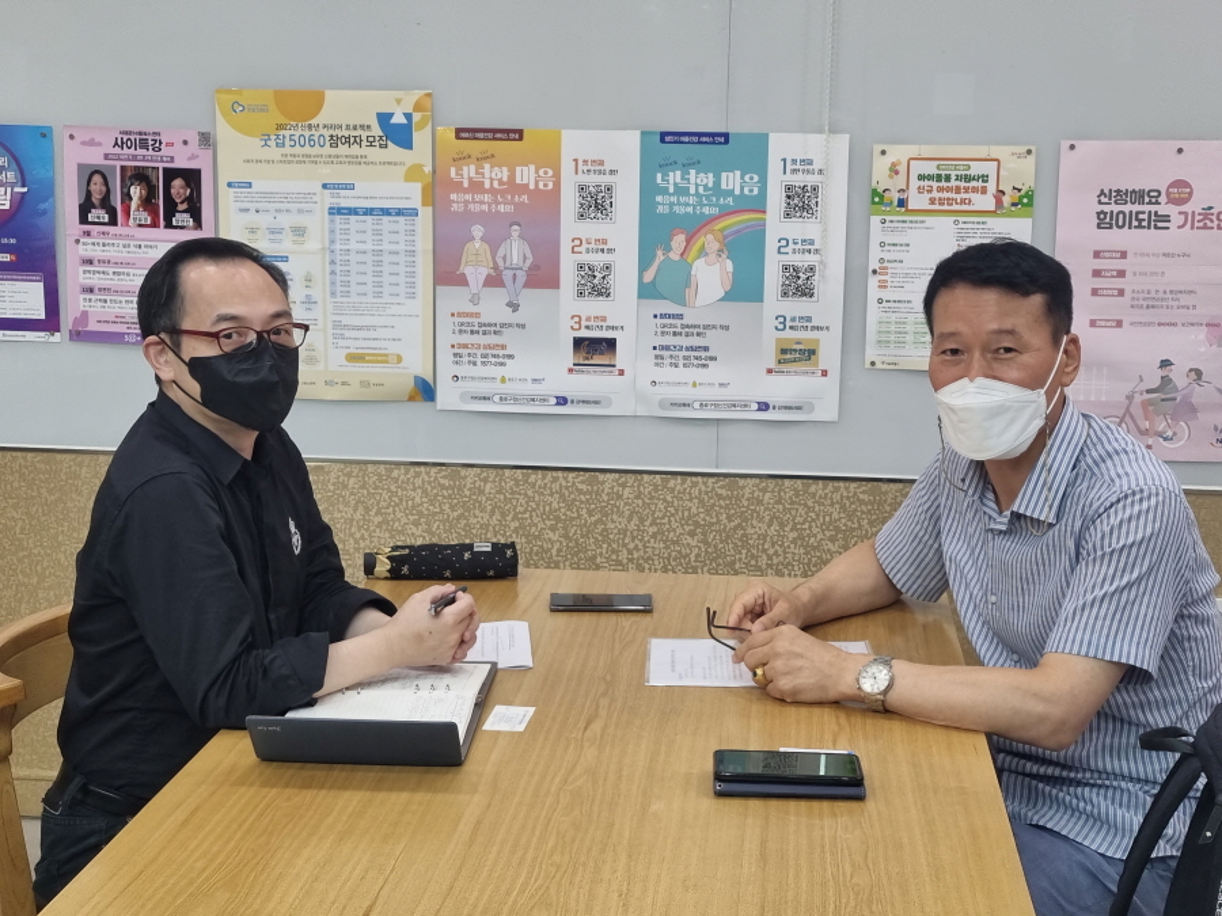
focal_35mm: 26
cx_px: 611
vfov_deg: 53.1
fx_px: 918
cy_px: 458
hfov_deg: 67.3
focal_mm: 5.4
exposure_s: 1/120
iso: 80
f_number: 1.8
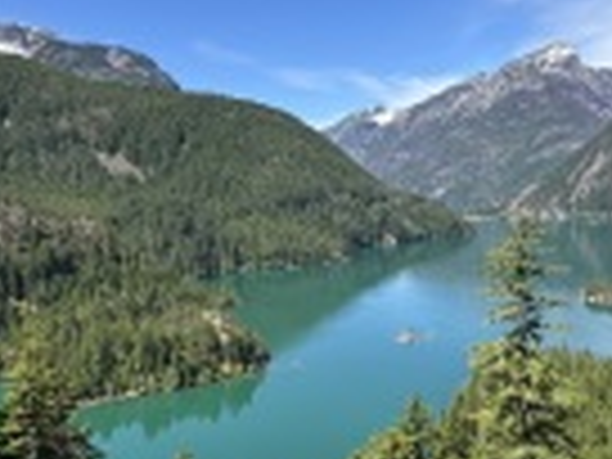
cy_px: 256
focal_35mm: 36
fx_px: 636
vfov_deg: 39.6
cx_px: 374
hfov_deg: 50.9
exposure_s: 1/1043
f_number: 2.2
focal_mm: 2.22
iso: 40
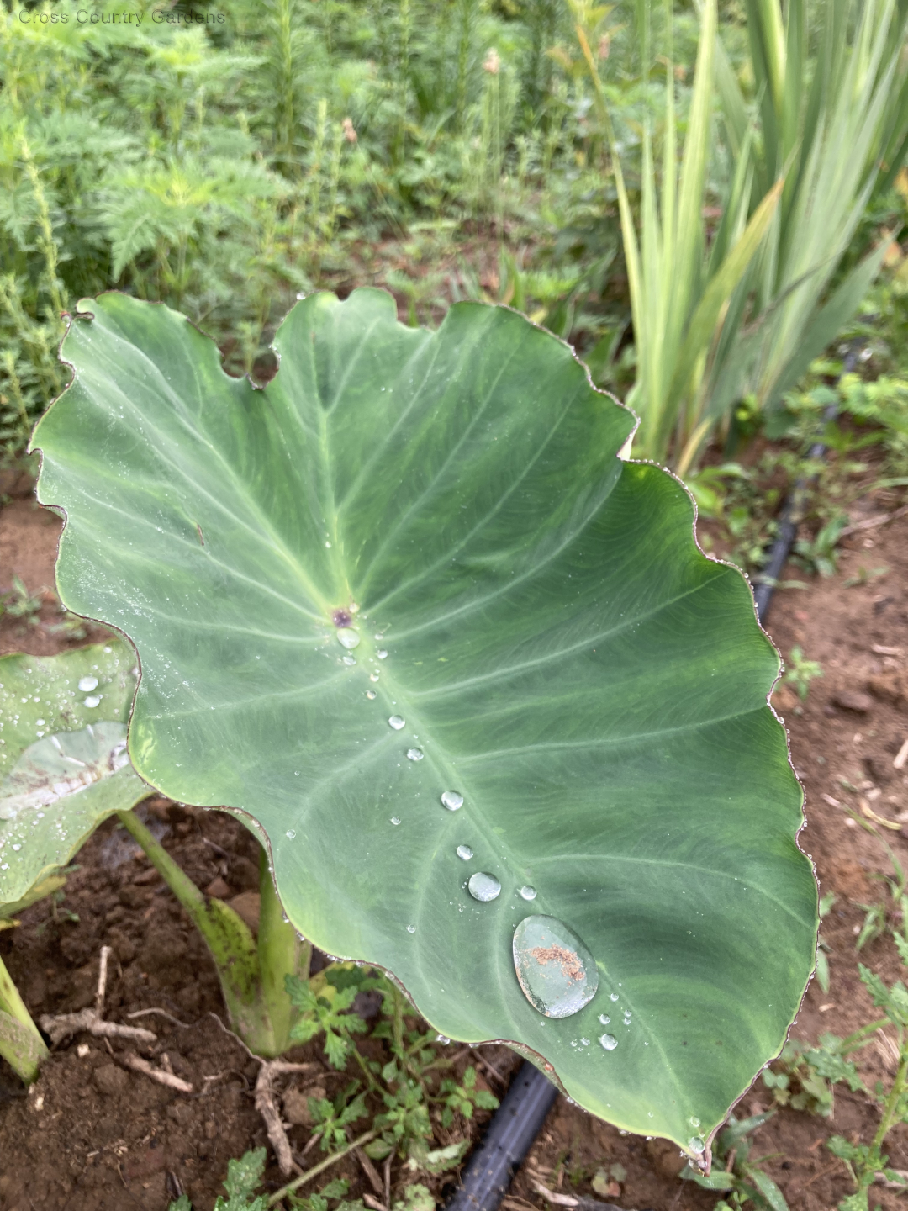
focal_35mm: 28
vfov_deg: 63.4
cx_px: 454
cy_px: 606
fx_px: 979
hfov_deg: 49.7
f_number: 1.8
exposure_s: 1/165
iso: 20
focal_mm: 4
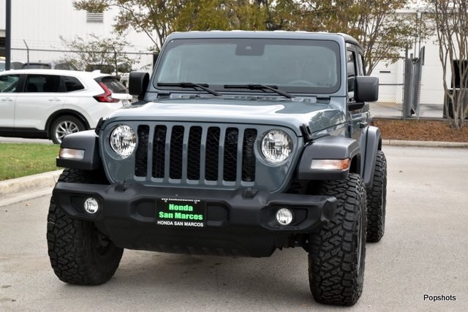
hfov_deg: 29.2
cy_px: 156
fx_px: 897
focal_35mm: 69
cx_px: 234
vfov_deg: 19.7
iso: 400
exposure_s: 1/200
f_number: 7.1
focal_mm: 46
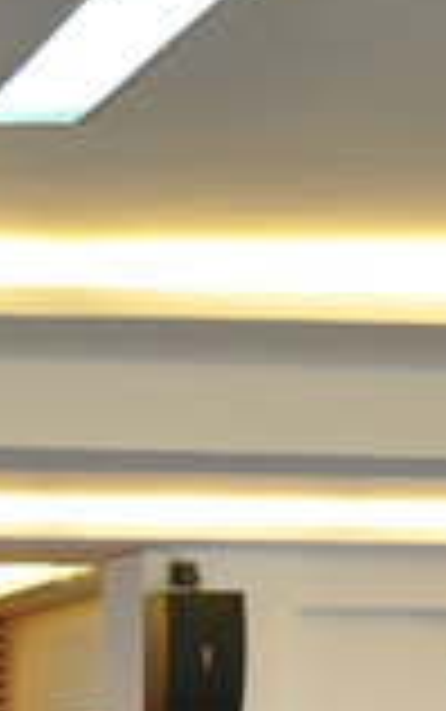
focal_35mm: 115
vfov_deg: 17.1
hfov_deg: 9.9
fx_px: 2232
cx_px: -662
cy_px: 918
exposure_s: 1/10
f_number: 3.5
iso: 200
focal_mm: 18
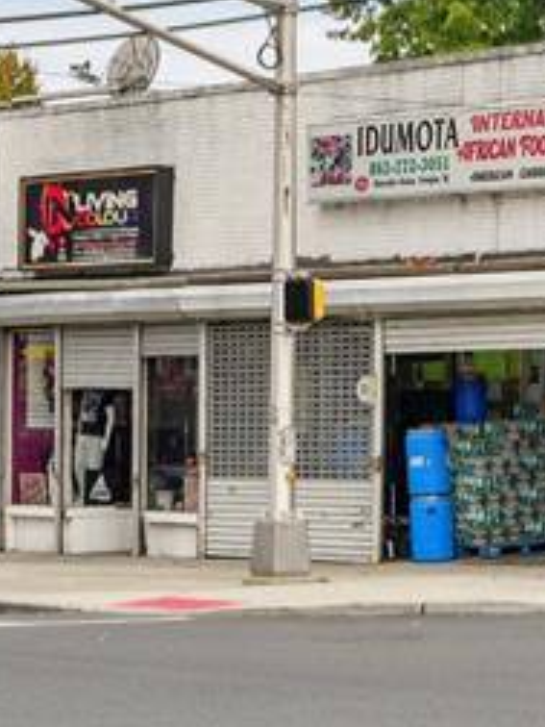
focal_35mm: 125
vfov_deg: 15.8
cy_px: 332
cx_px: 750
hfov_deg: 11.5
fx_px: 2624
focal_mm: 32
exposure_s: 1/160
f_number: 8
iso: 100
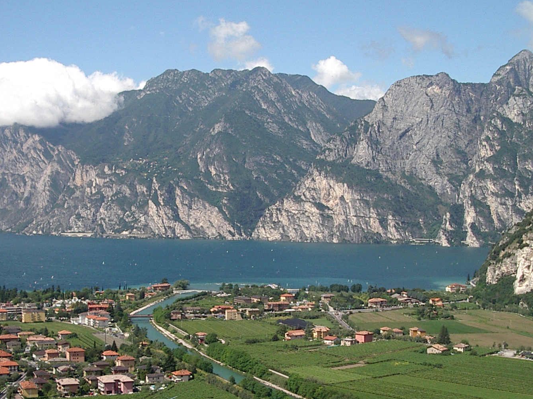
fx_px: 893
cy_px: 237
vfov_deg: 25.2
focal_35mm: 58
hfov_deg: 33.2
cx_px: 245
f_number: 4.8
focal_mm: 5.8
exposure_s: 1/500
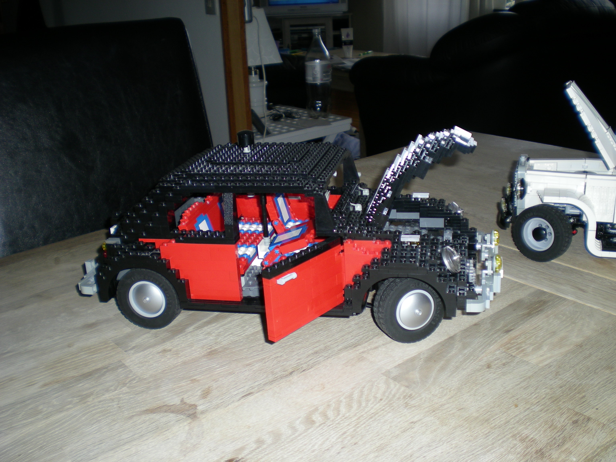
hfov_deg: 49.0
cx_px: 308
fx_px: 676
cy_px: 231
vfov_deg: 37.7
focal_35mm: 38
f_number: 3.1
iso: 50
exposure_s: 1/60
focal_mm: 6.3
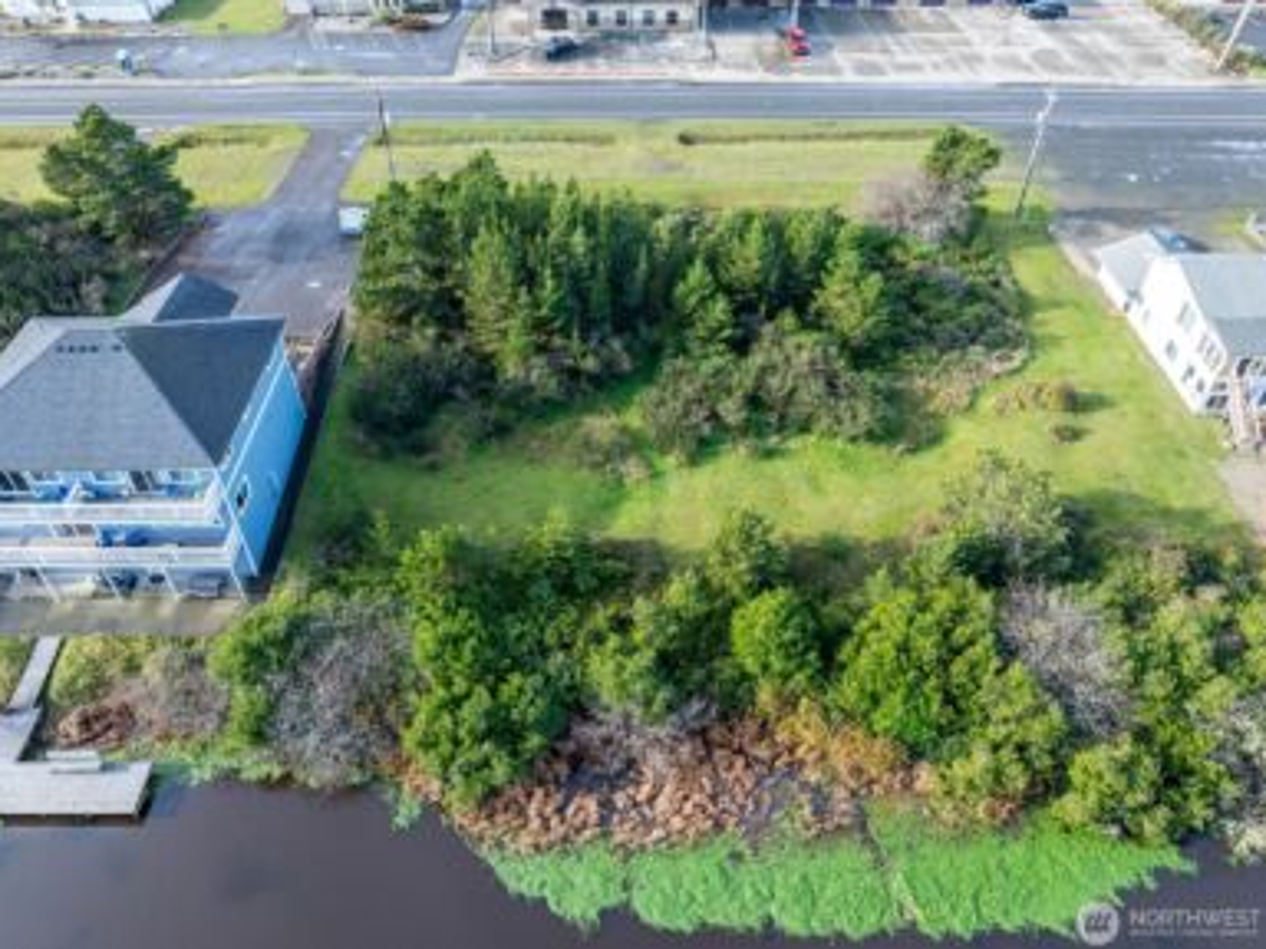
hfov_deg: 69.4
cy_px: 463
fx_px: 914
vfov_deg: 54.9
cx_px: 626
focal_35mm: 25
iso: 130
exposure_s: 1/1000
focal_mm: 12.29
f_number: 2.8
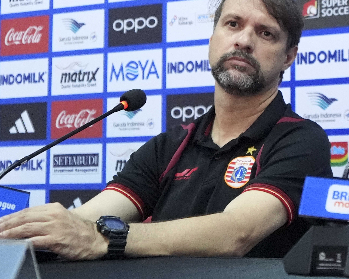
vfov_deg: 32.7
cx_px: 196
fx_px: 475
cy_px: 130
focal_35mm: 46
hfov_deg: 40.3
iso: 8000
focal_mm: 35
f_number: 2.8
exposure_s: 1/250
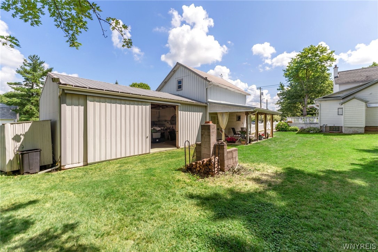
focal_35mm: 14
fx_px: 147
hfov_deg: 104.3
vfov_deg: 81.2
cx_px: 189
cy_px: 126
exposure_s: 1/2500
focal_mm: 14
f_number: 2.8
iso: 100
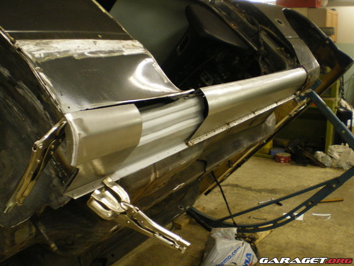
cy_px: 133
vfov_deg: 37.7
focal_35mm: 38
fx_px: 389
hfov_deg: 49.0
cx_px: 177
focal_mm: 6.3
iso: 250
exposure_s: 1/30
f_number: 3.1
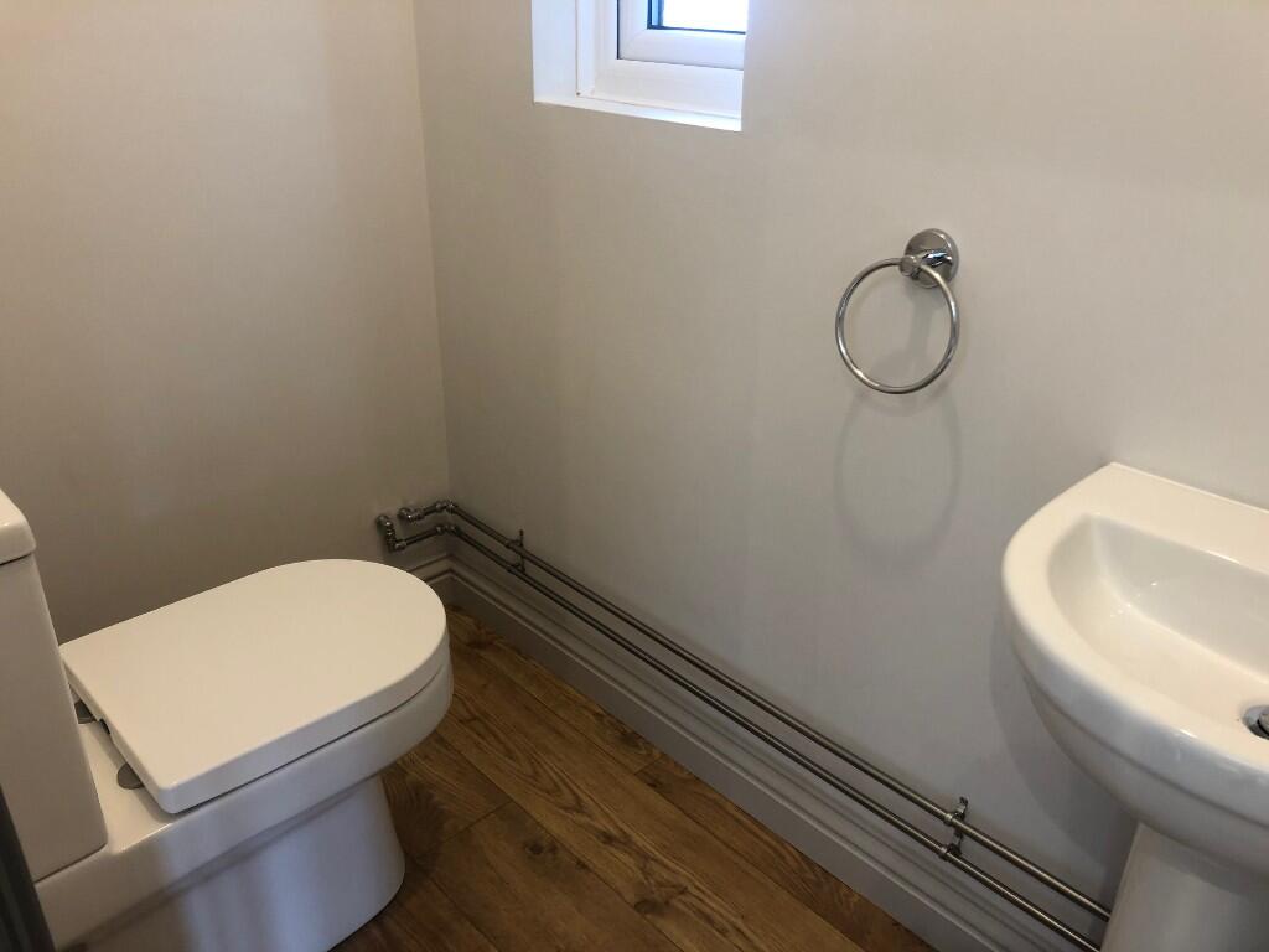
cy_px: 476
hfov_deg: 63.4
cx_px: 634
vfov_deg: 49.7
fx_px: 1026
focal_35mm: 28
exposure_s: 1/20
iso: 40
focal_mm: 3.99
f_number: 1.8
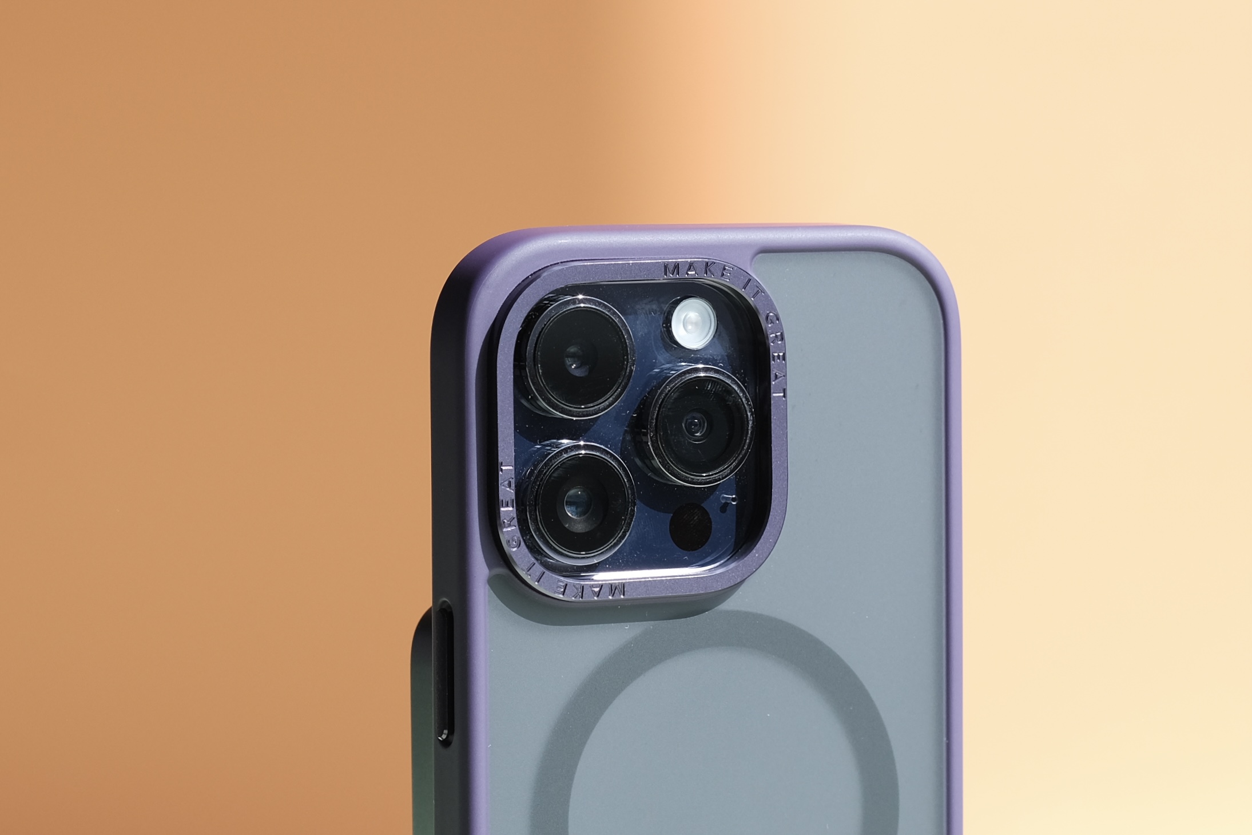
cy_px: 418
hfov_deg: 24.2
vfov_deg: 16.3
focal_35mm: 84
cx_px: 626
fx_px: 2921
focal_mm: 56
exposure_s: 1/400
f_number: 4
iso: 320
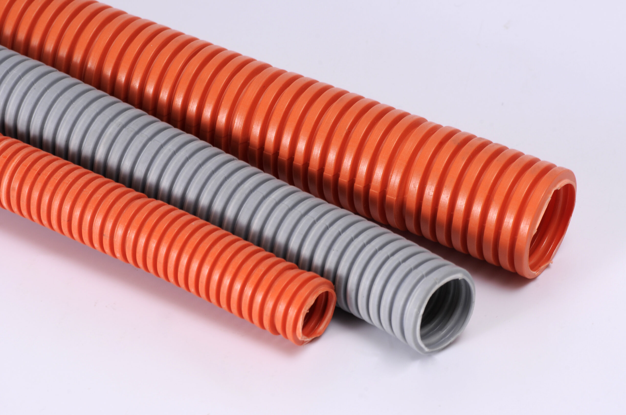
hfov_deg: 13.7
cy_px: 208
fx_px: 2605
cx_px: 313
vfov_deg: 9.1
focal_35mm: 150
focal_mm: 100
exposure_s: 1/125
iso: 100
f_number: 16
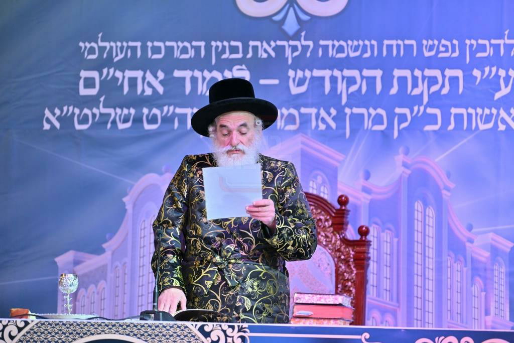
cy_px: 172
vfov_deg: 7.4
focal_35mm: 185
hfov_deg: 11.1
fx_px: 2642
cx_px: 257
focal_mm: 185
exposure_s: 1/200
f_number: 2.8
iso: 320
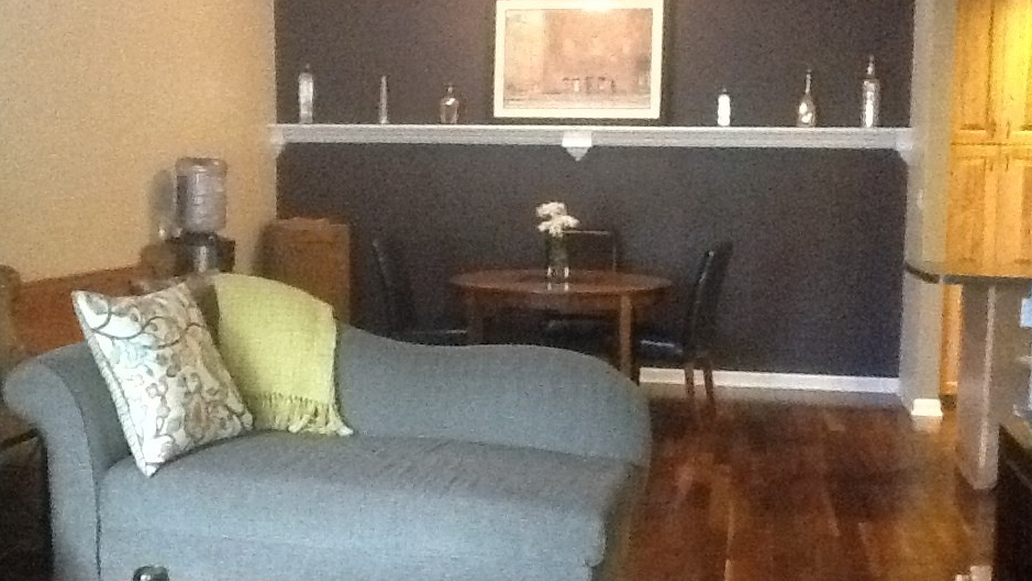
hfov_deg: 42.1
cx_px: 512
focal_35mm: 49
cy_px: 303
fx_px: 1341
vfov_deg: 24.4
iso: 640
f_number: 2.4
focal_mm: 2.03
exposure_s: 1/15
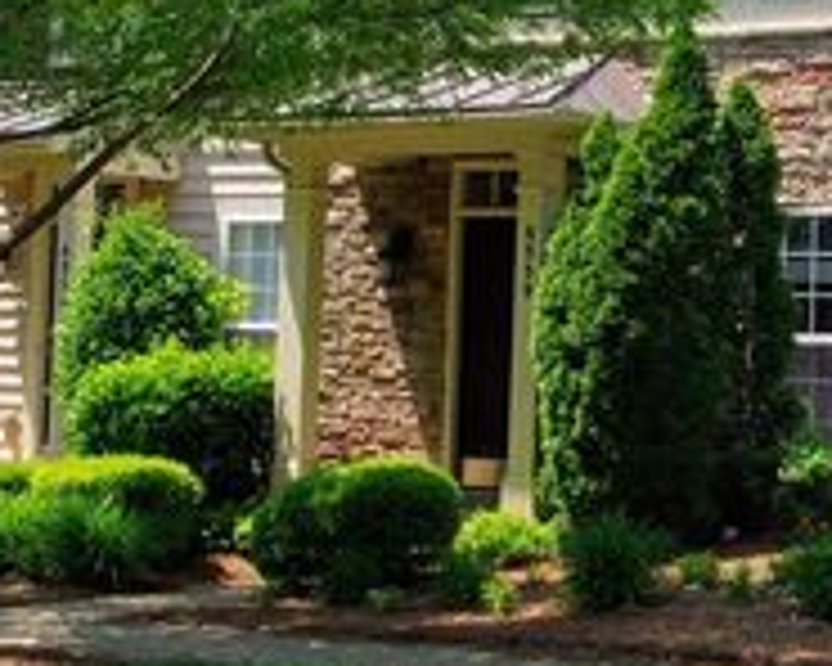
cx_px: 787
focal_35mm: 100
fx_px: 2461
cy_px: 115
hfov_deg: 18.8
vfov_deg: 15.3
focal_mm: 26.25
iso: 200
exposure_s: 1/160
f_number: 9
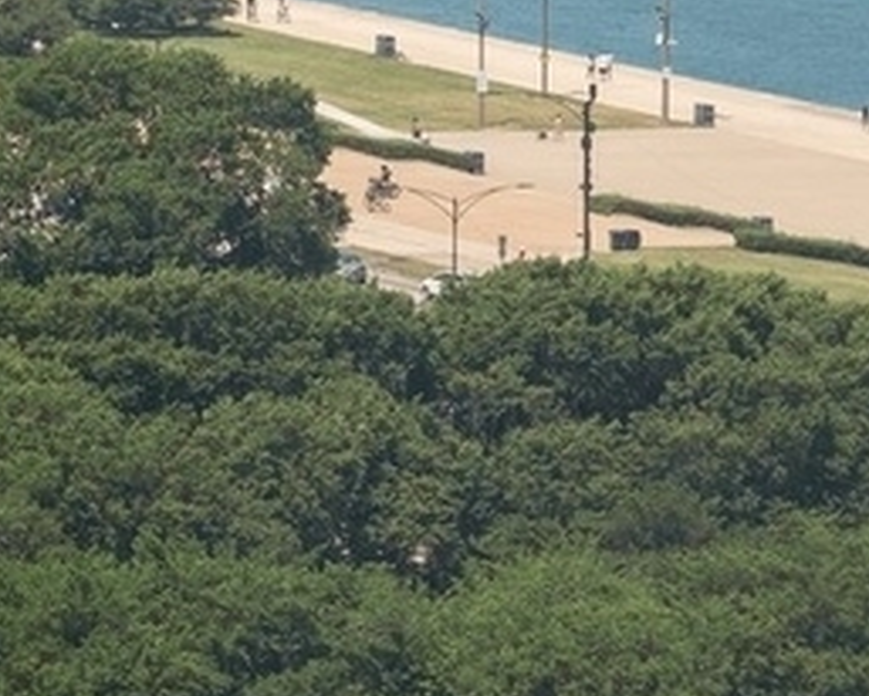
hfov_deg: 2.7
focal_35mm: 710
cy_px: -213
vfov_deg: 2.2
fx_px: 18274
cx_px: -798
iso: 200
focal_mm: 120
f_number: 9.5
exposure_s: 1/180
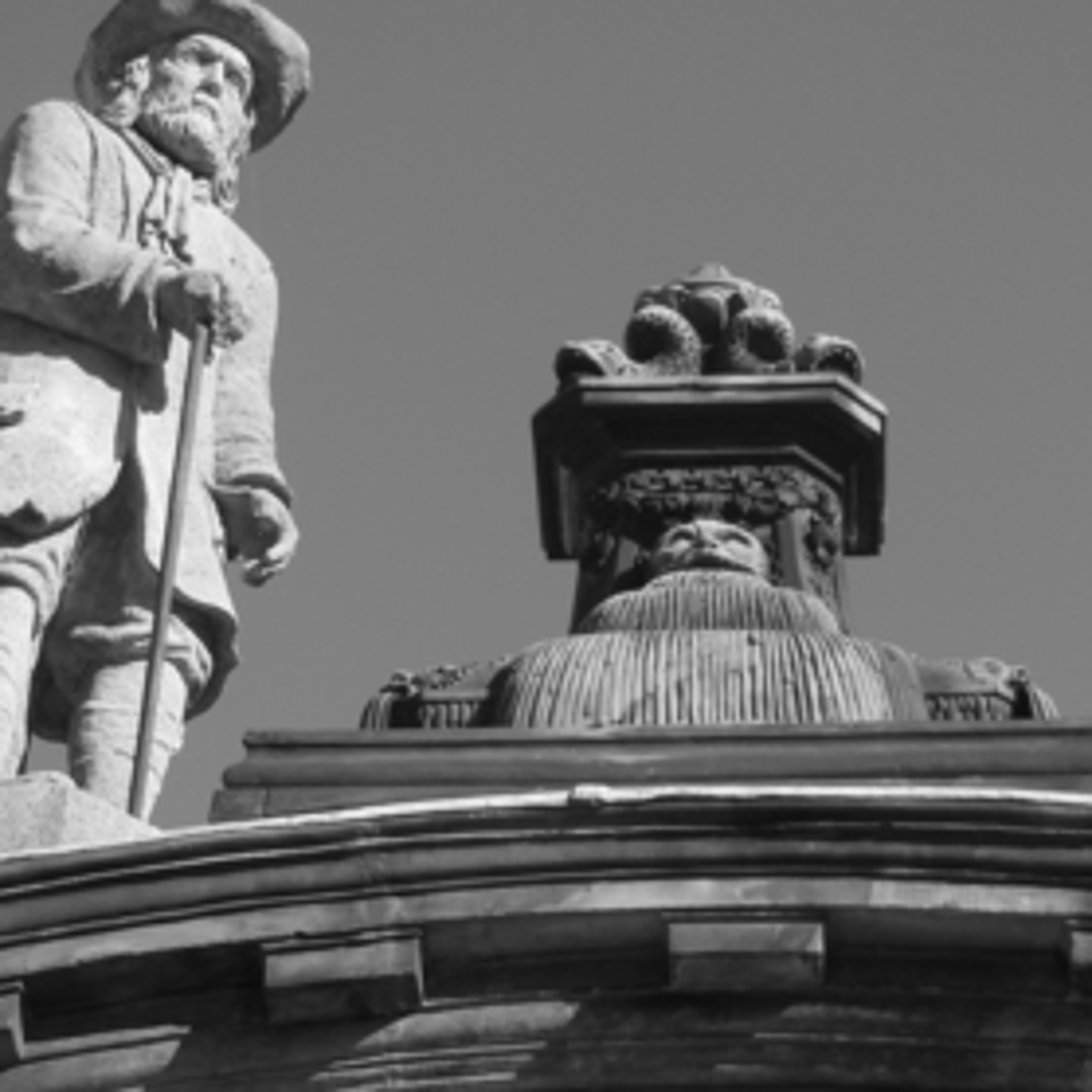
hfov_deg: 17.0
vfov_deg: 17.0
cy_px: 448
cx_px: 708
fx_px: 3640
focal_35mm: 102
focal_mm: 12.6
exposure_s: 1/500
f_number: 4.7
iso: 125
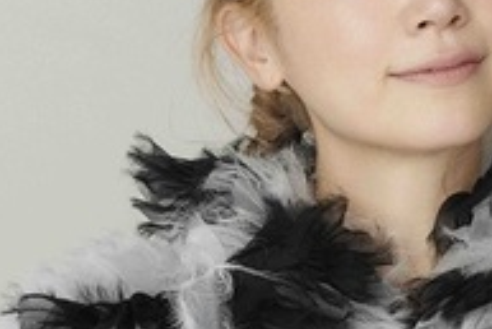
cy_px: 278
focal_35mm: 213
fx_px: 2913
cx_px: 382
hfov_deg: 9.6
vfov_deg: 6.5
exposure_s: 1/125
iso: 100
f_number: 6.3
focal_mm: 58
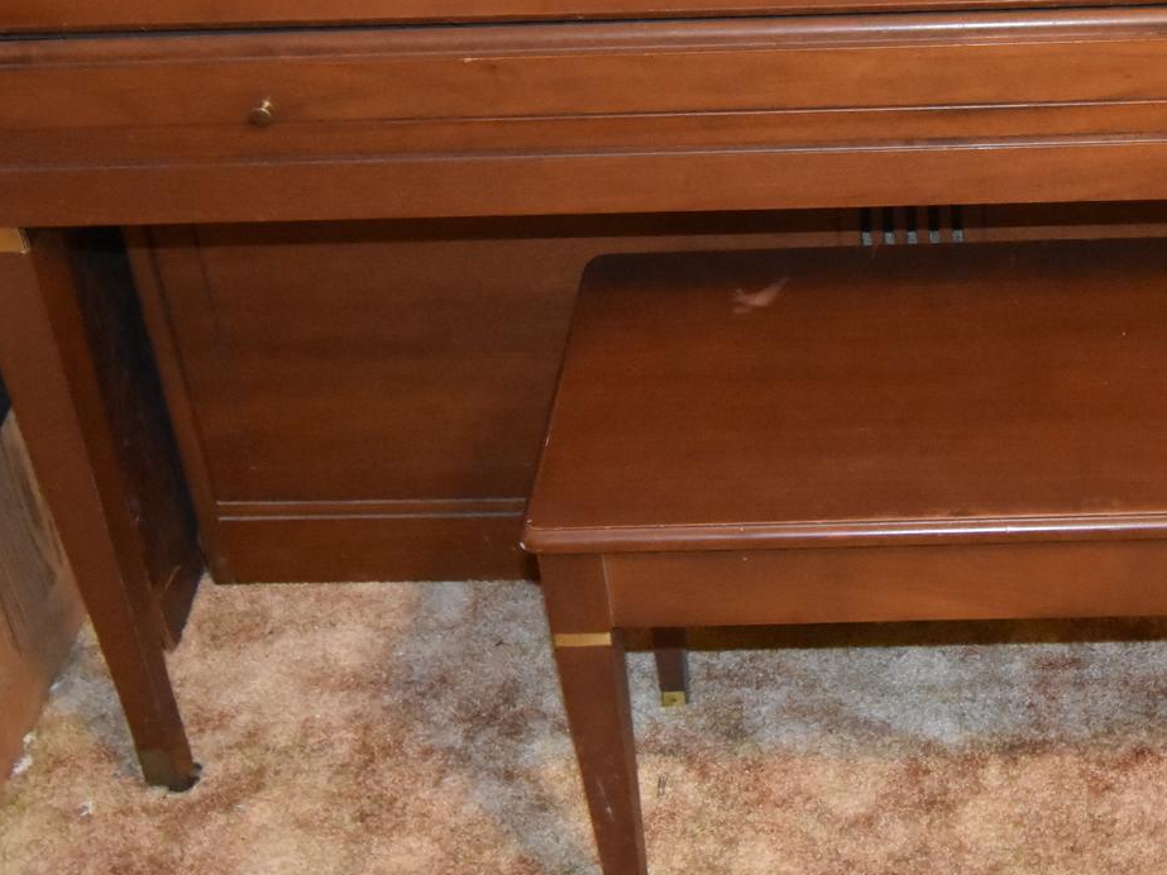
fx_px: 2157
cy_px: 170
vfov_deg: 22.6
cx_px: 888
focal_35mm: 64
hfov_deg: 29.7
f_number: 5.6
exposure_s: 1/60
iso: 6400
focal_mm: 20
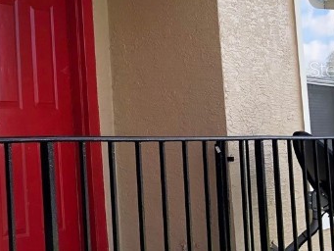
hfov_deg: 21.1
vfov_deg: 17.5
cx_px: -100
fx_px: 811
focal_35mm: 84
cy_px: 69
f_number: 1.8
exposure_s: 1/501
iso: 20
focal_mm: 3.99
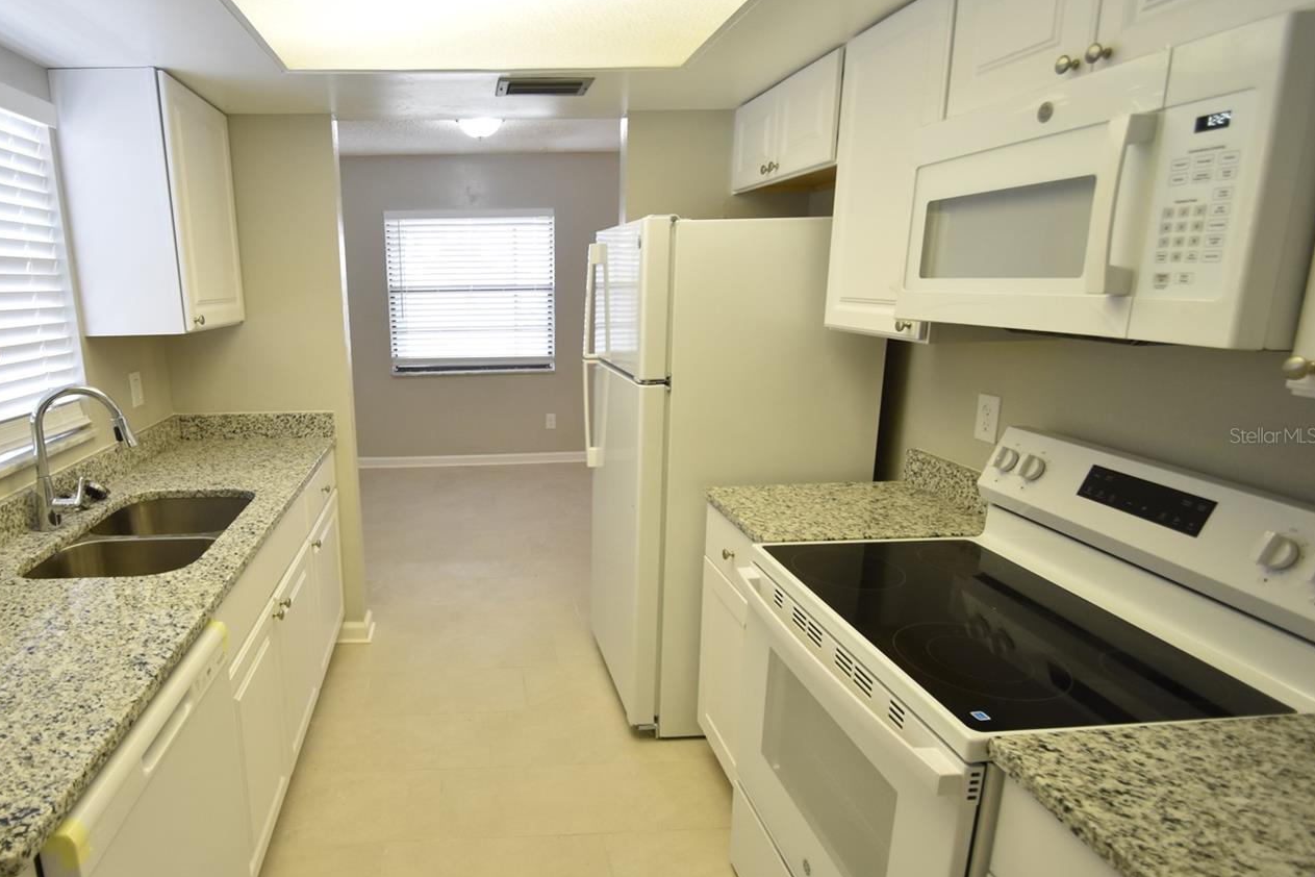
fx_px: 694
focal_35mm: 19
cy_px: 435
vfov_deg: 64.6
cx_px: 489
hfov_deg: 85.1
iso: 800
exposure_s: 1/90
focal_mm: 10
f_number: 3.5
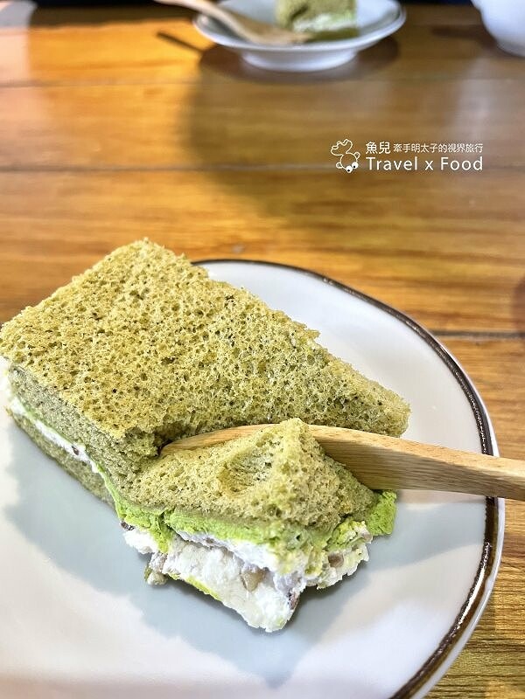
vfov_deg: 67.3
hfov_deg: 53.1
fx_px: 526
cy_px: 350
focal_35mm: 26
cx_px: 262
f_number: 1.6
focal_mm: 4.2
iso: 125
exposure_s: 1/92
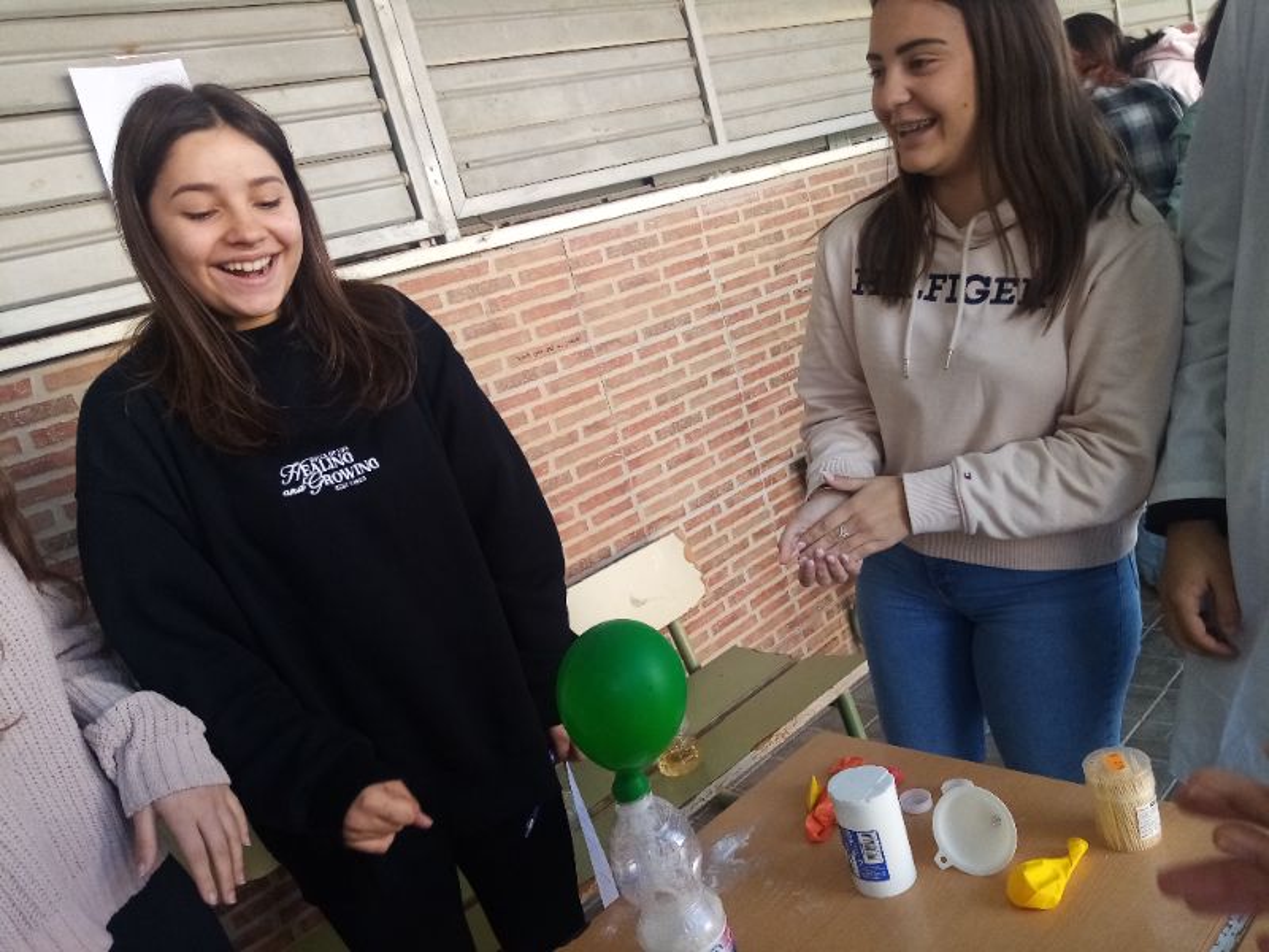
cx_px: 634
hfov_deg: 67.3
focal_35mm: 26
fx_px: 953
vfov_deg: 53.1
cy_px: 476
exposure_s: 1/128
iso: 104
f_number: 1.8
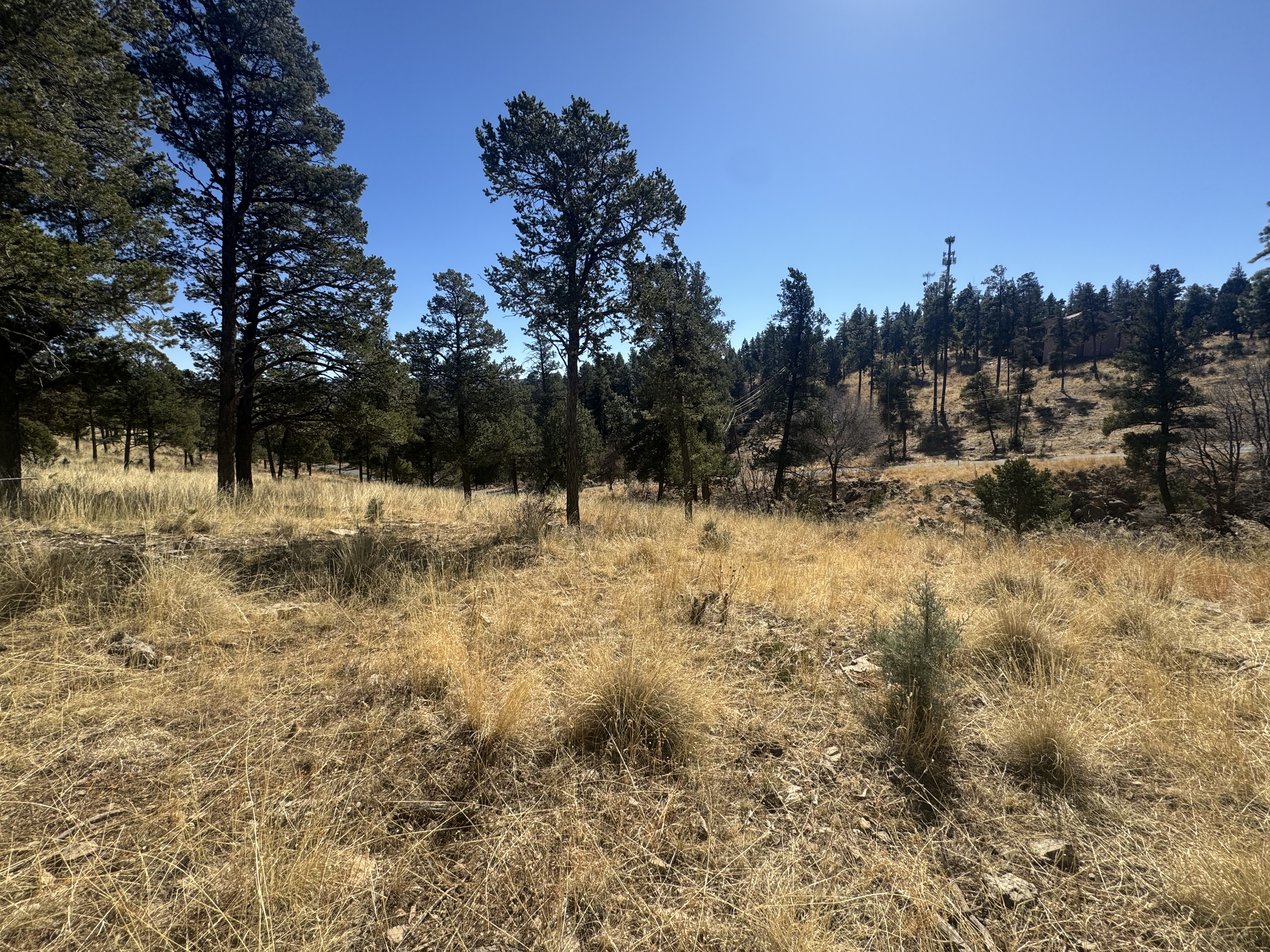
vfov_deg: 85.7
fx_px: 514
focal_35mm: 14
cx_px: 635
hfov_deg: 102.1
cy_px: 476
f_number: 2.2
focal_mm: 2.22
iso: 50
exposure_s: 1/1323
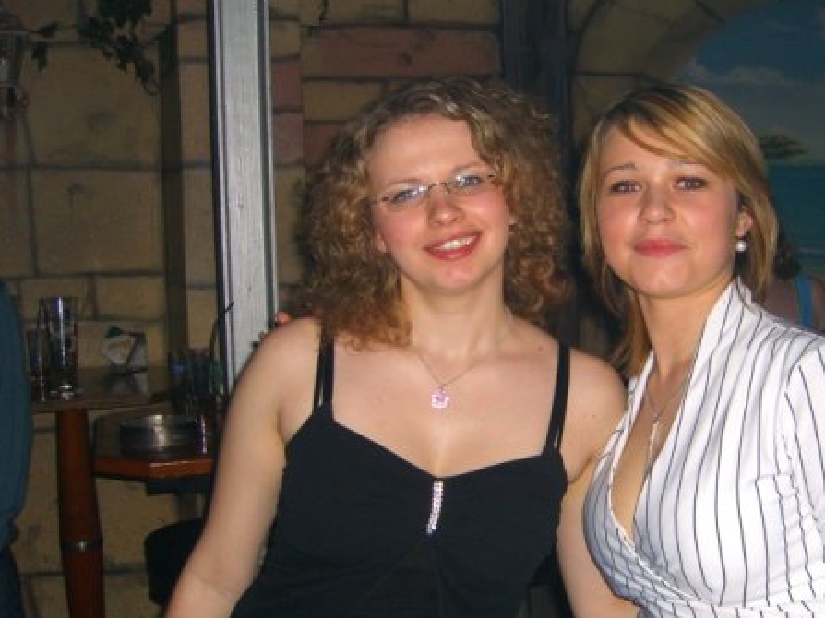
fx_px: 1215
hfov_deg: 37.2
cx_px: 541
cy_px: 358
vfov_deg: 28.5
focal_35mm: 51
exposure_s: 1/60
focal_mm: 7.9
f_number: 2.8
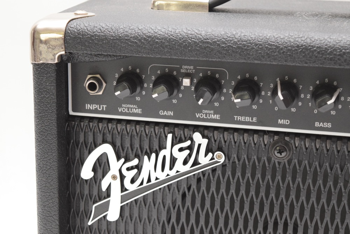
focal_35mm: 82
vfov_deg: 16.6
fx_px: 802
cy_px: 117
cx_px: 175
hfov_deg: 24.6
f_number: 5.6
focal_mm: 55
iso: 2500
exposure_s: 1/60
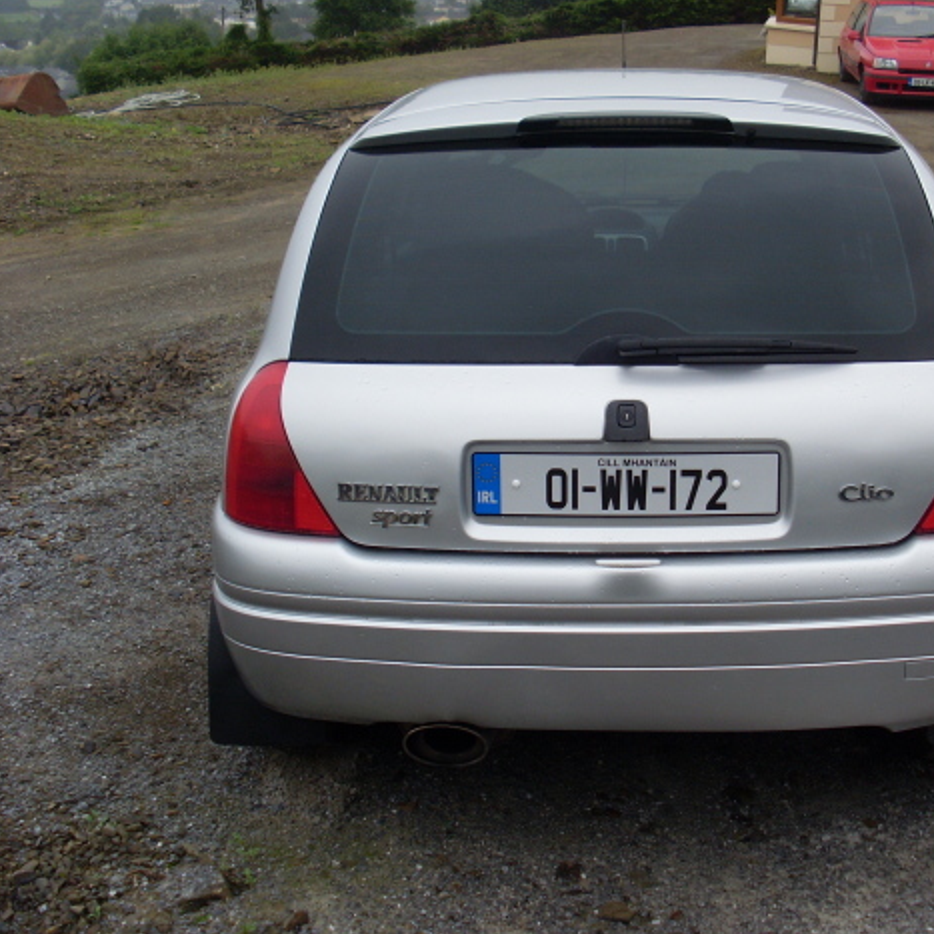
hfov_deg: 36.4
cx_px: 628
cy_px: 466
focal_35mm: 46
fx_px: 1404
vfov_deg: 36.8
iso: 80
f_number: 7.7
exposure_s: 1/125
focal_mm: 6.3
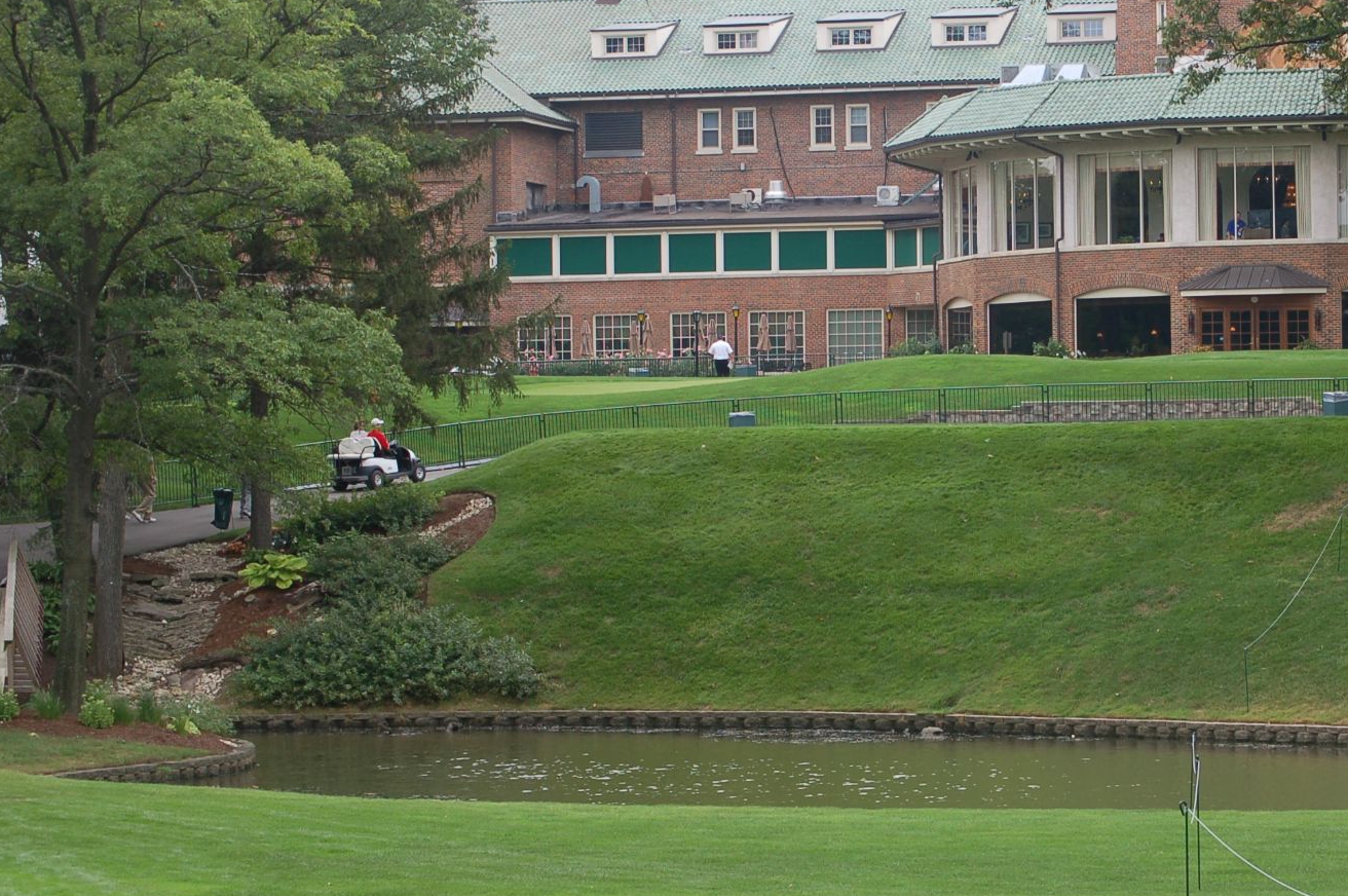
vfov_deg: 10.6
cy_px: 372
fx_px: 4817
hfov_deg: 15.9
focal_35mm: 129
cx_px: 981
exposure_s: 1/160
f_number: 6.3
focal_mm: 55
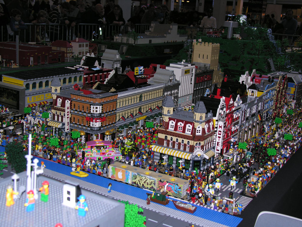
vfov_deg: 29.1
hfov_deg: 38.2
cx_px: 151
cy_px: 114
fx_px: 436
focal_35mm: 50
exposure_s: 1/60.1
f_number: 3.1
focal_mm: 12.7
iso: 50
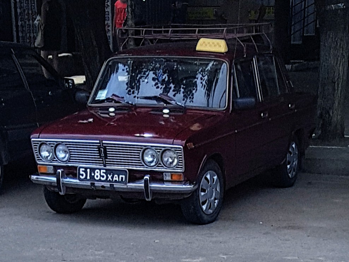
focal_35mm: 26
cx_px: 174
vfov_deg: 53.1
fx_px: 262
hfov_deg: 67.3
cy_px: 131
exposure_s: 1/1456
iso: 50
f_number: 1.7
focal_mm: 4.2
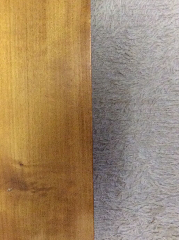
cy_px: 130
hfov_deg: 23.9
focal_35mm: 60
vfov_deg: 32.2
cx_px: 32
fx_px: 415
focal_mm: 3.3
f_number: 2.4
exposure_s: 1/17
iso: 320
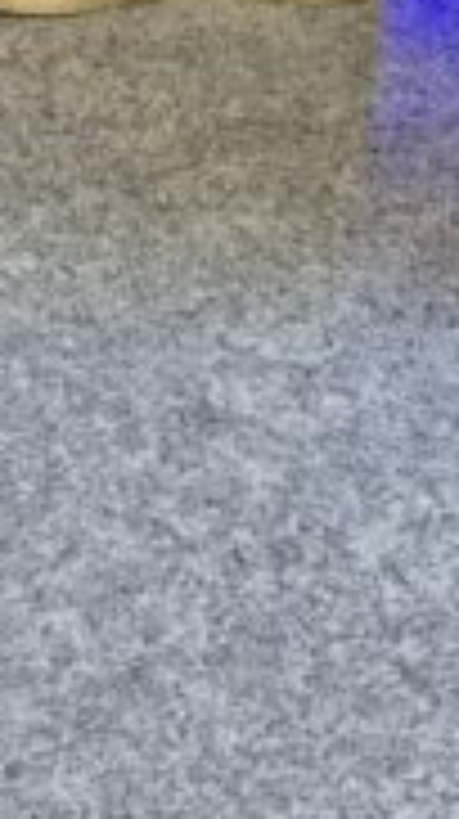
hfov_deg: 8.4
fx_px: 3059
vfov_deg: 11.9
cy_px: -1220
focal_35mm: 141
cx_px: -212
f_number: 1.8
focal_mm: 5.4
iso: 250
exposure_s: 1/100
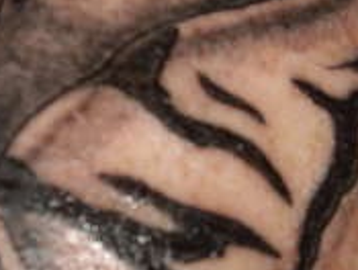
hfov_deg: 15.1
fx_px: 1347
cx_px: 94
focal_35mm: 130
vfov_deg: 11.4
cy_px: 145
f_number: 5.6
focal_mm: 7.9
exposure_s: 1/40
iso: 50
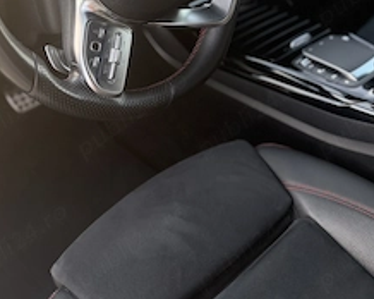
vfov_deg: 32.5
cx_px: 192
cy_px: 12
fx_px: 476
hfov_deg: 42.9
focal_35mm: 43
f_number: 1.78
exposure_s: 1/189
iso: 200
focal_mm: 6.76
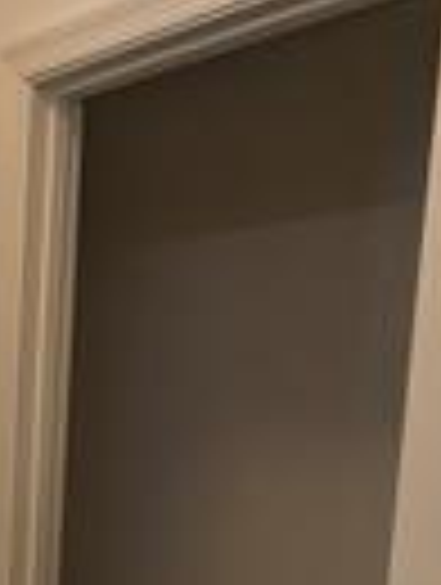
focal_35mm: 60
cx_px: -119
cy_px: 621
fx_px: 1016
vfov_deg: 29.4
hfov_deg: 22.2
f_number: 2.2
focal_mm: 1.95
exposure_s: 1/120
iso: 58
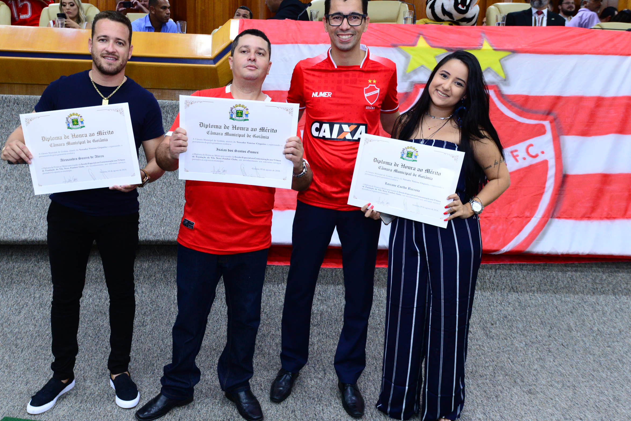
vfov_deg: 46.3
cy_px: 182
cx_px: 275
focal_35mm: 28
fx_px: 491
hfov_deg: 65.2
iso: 2500
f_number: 5.6
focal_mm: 22
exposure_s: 1/60
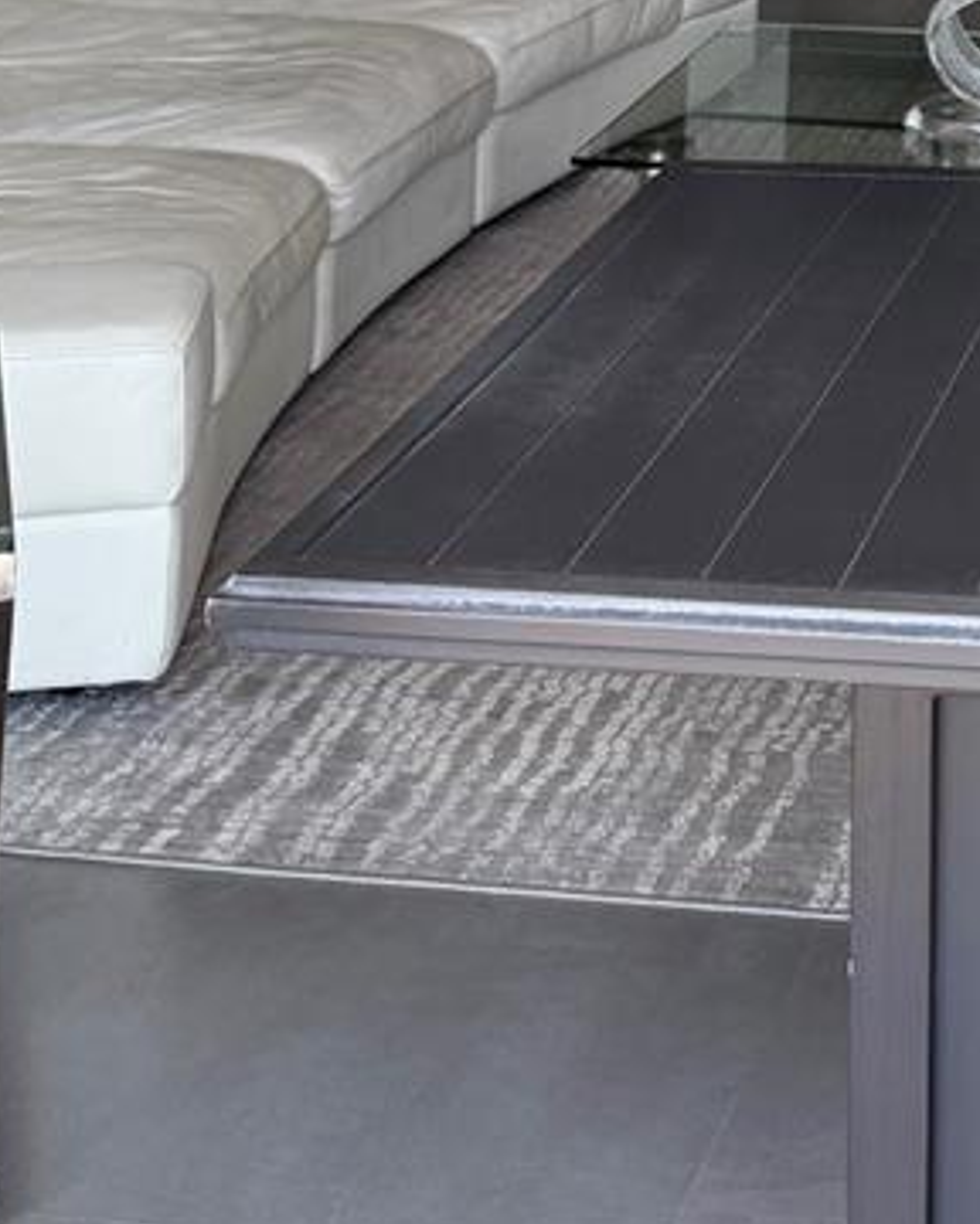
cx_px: 1290
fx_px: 2828
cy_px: -632
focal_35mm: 78
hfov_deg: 18.3
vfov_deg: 20.7
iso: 100
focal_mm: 6.76
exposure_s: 1/514
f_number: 1.78
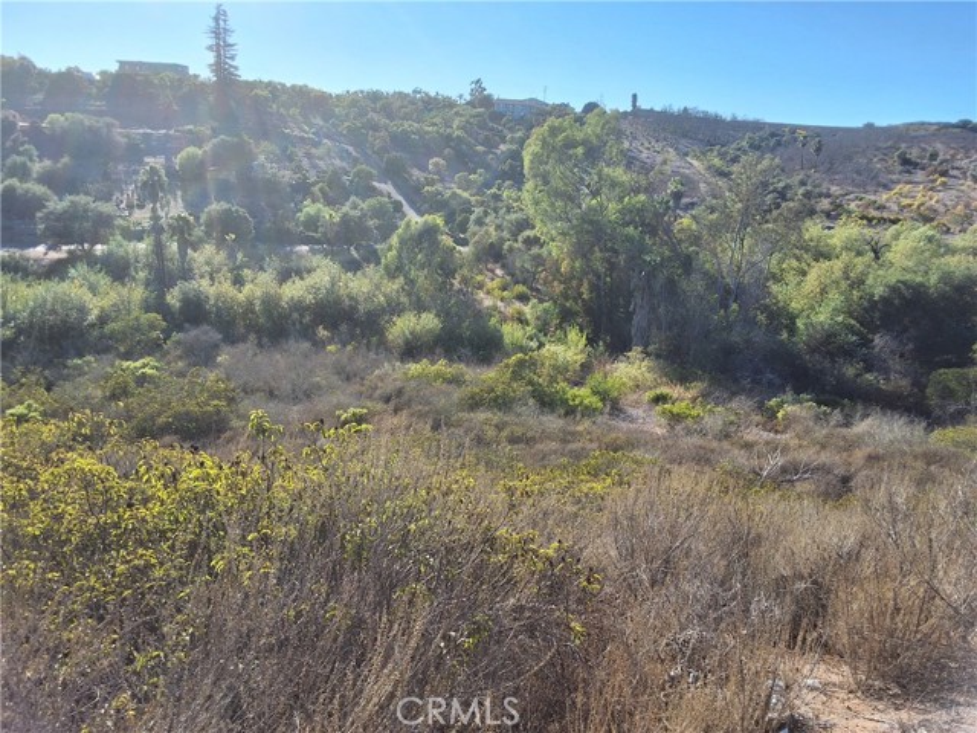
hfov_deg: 63.4
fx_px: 790
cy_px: 366
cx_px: 488
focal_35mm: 28
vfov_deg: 49.7
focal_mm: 2.91
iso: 32
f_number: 1.9
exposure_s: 1/1340
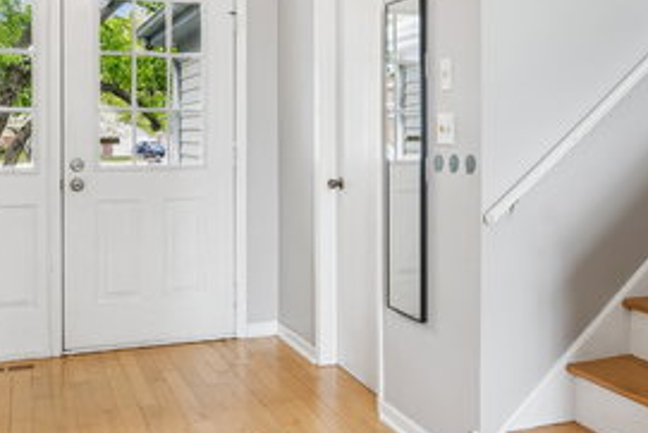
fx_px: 718
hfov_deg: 48.3
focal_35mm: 40
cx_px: 385
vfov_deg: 33.0
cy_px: 120
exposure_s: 1/10
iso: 200
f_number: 8
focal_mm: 15
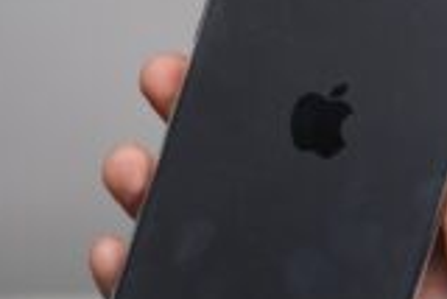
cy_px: 130
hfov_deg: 12.3
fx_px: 2075
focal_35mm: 167
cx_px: 316
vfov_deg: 8.2
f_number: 4
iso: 500
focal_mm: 67
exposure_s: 1/90
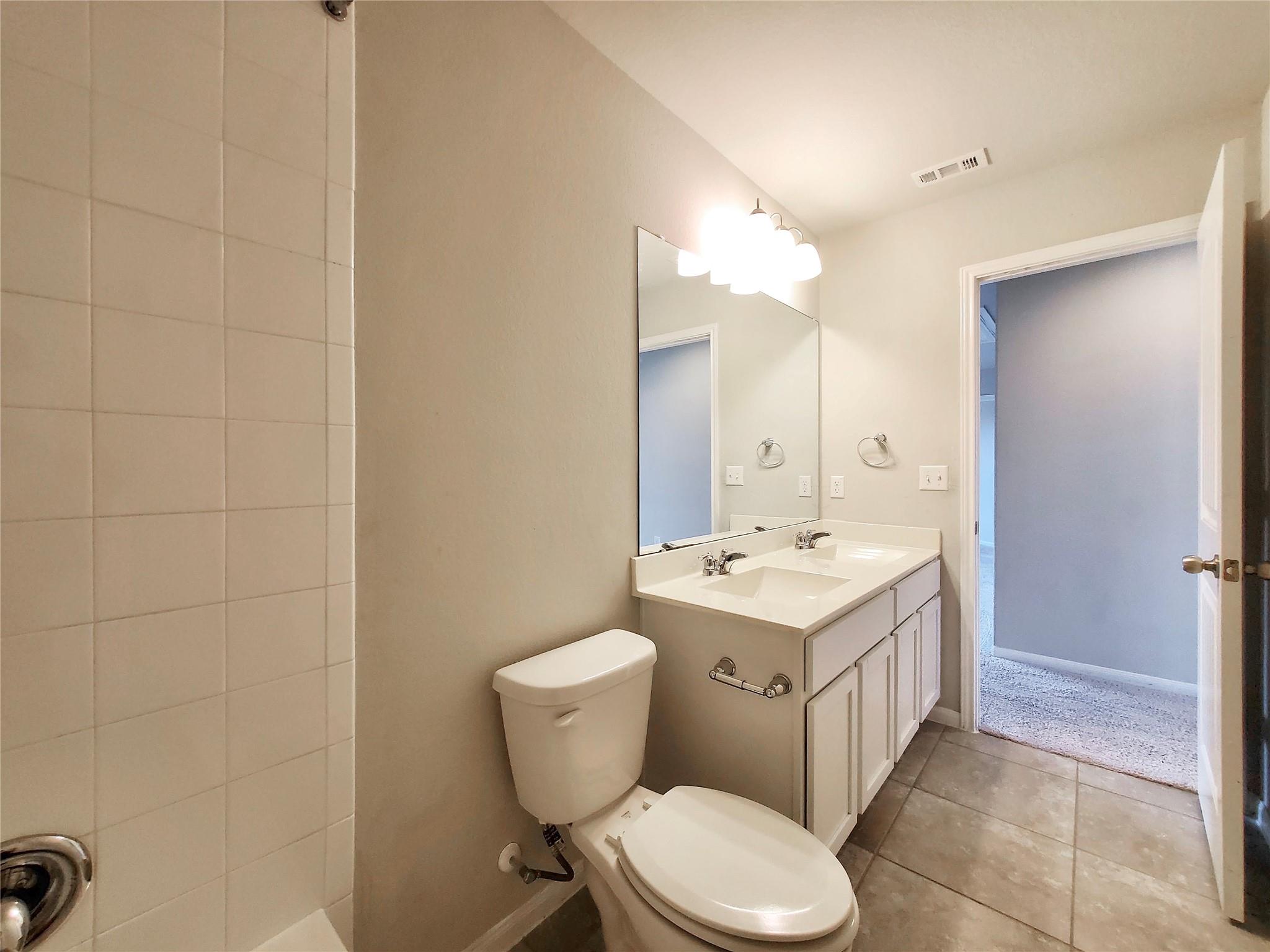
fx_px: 477
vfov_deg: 89.9
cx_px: 635
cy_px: 476
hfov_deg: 106.2
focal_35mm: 13
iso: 320
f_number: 2.2
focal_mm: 1.8
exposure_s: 1/60
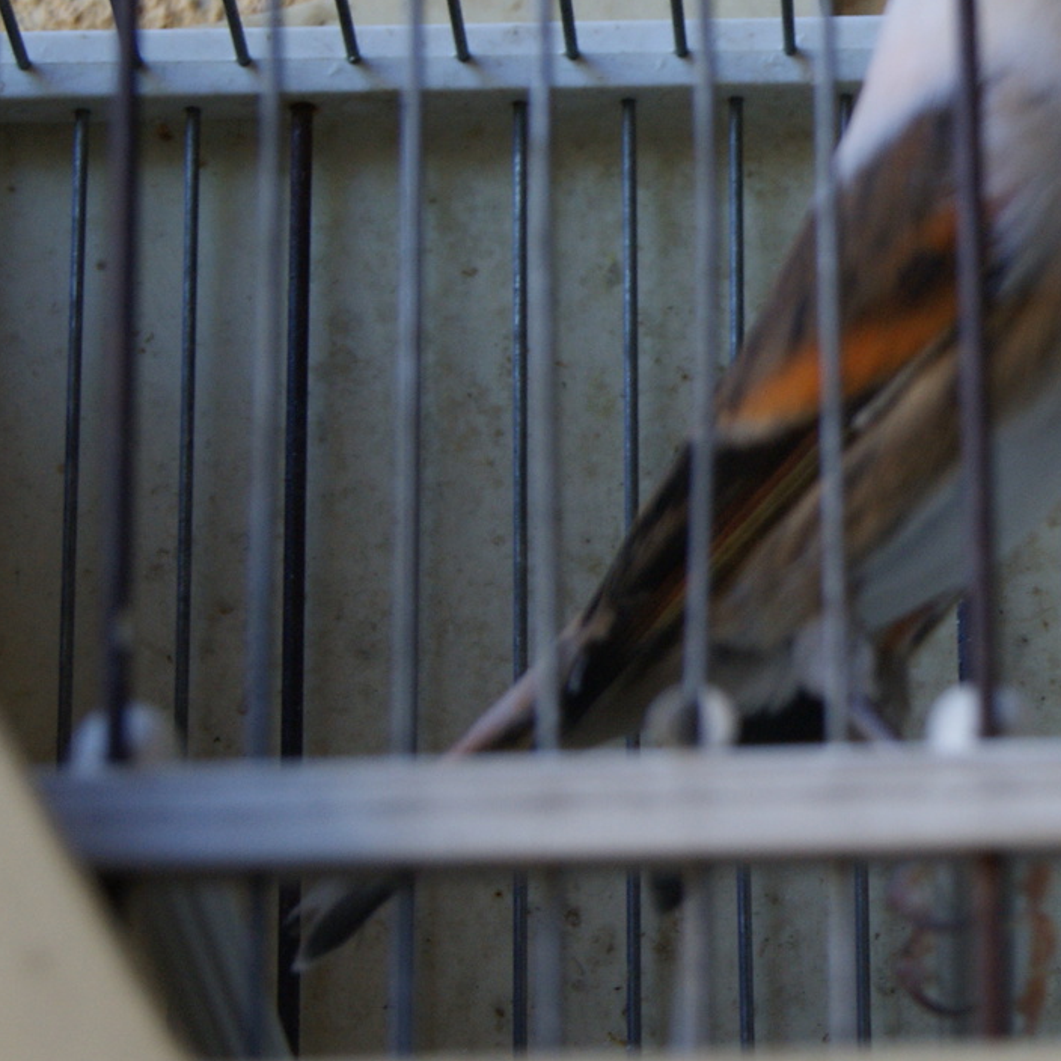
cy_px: 414
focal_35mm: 193
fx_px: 6699
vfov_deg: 9.1
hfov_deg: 8.9
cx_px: 1347
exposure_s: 1/100
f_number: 5.6
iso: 250
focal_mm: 55
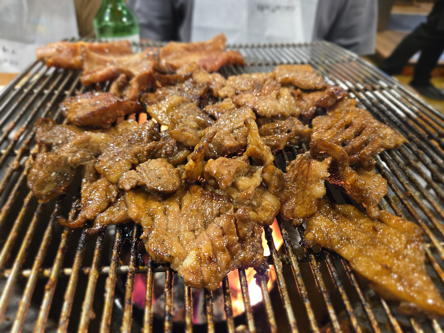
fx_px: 295
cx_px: 222
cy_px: 166
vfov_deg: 58.9
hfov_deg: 73.9
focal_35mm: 23
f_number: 1.8
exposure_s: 1/40
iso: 320
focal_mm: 5.4
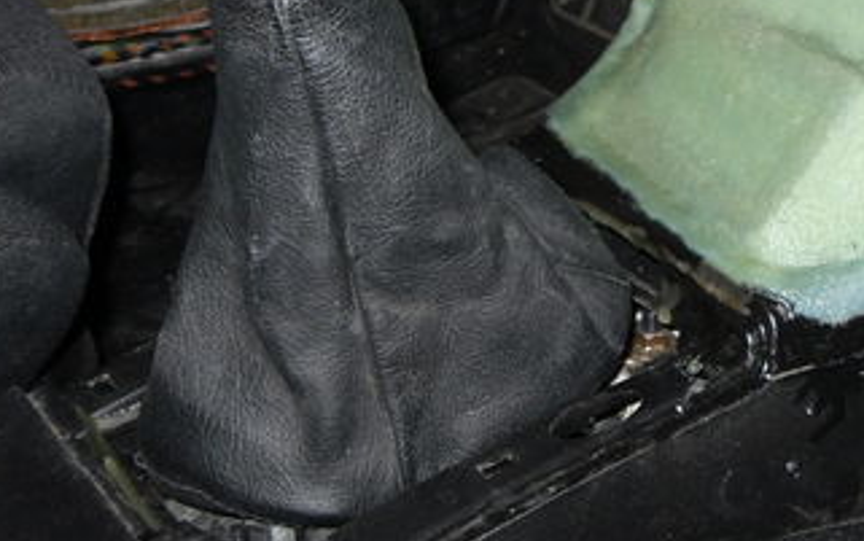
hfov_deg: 27.1
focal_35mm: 74
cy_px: 116
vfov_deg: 17.5
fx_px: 1743
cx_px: 740
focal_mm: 6.3
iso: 80
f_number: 3.5
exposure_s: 1/45
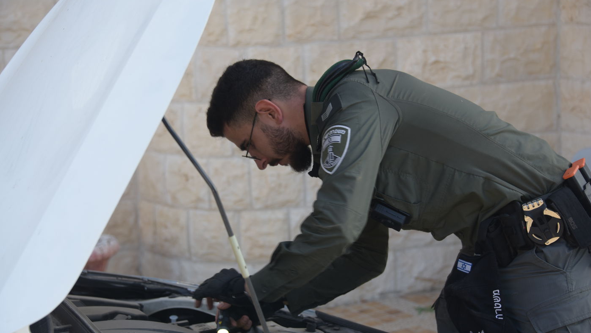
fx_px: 1285
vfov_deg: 14.7
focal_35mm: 82
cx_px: 296
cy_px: 176
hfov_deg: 25.9
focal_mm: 78
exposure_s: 1/160
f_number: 5
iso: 140
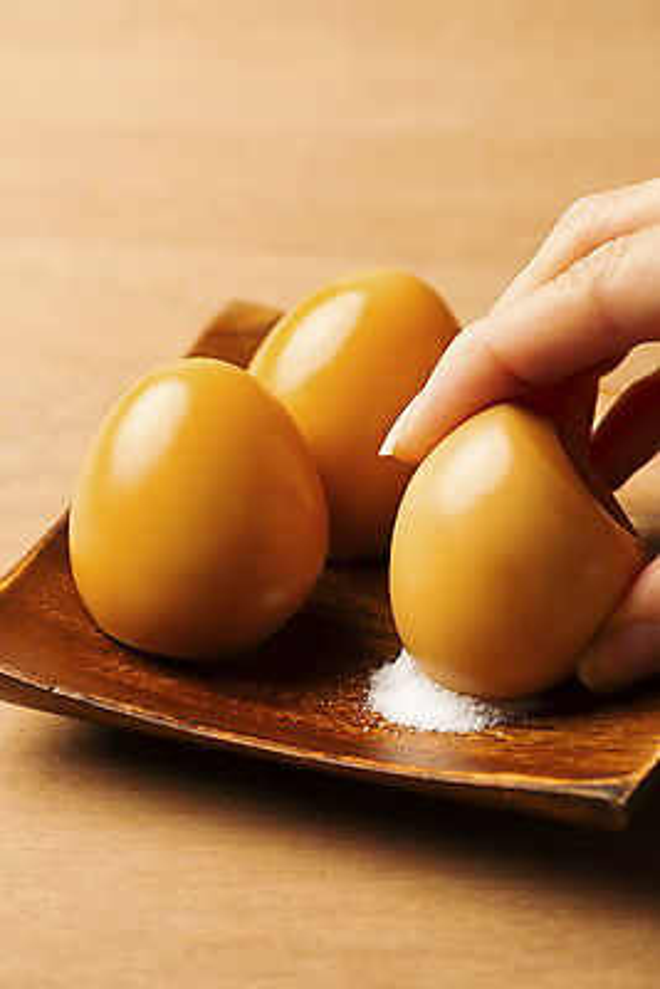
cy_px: 494
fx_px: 2885
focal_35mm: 105
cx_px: 330
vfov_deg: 19.4
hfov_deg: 13.1
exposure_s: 1/125
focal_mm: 105
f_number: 11
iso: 100
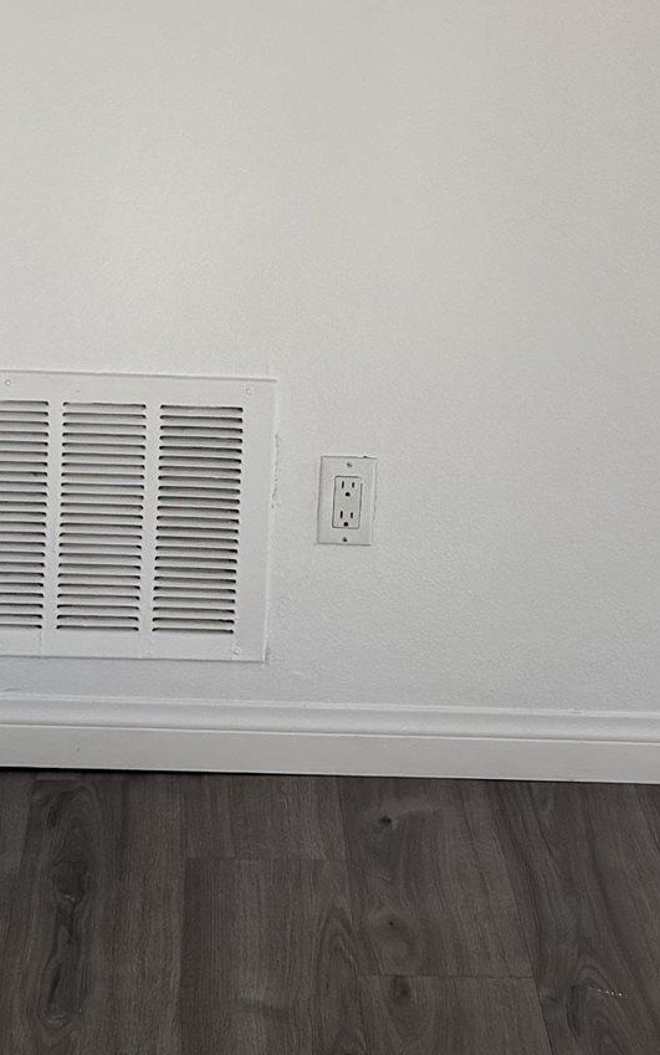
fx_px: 2646
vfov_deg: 22.3
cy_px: 234
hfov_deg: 14.2
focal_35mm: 92
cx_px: 399
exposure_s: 1/943
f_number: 1.78
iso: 100
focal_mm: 6.76
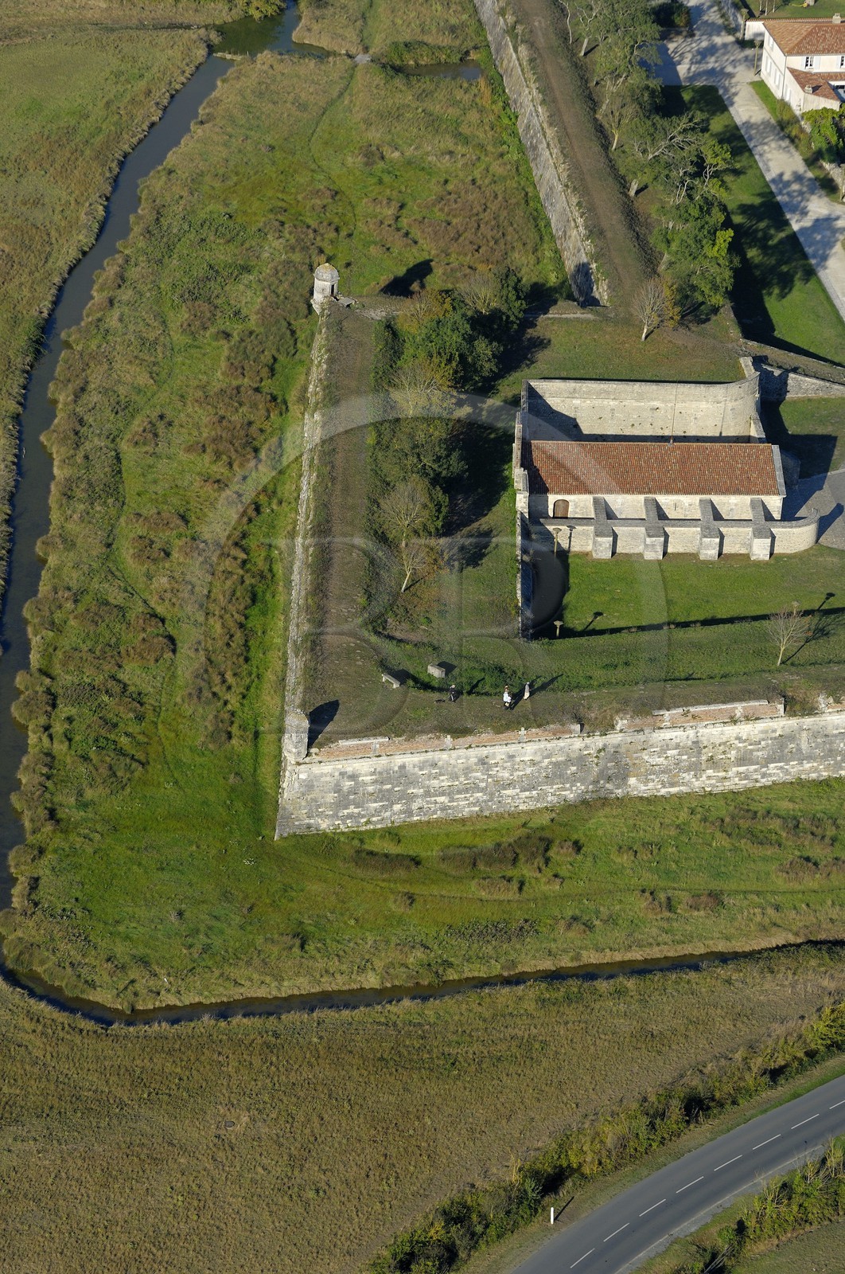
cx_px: 422
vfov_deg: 11.8
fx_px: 6144
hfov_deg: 7.9
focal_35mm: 174
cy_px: 637
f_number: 5.6
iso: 100
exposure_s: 1/400
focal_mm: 116
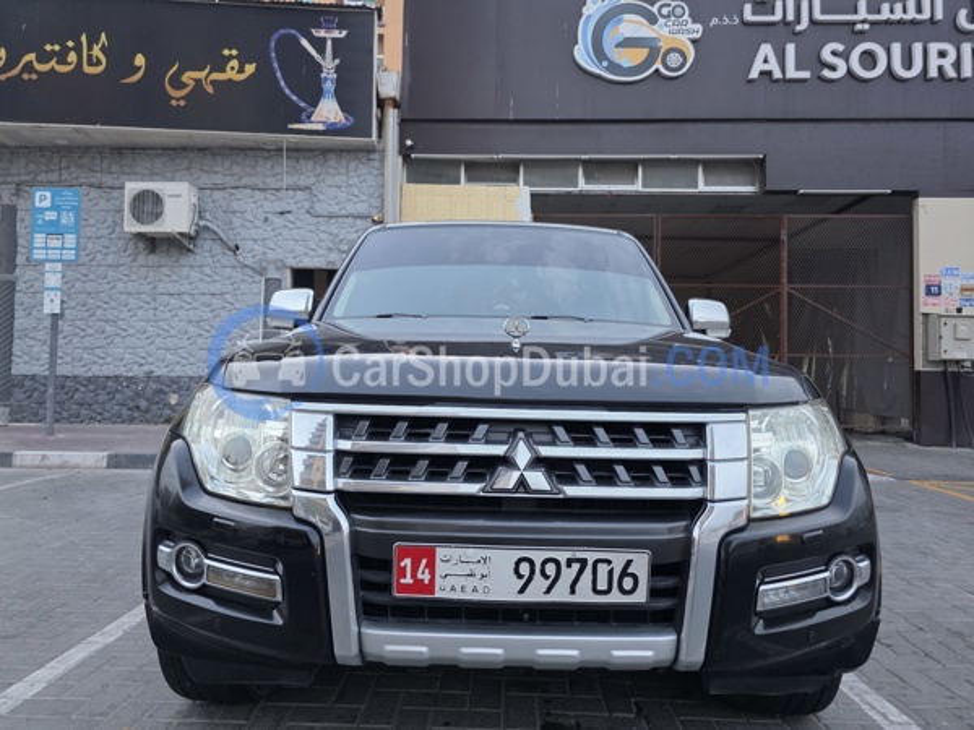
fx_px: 647
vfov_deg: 58.9
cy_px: 365
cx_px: 487
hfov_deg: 73.9
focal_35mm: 23
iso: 500
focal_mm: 6.3
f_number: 1.7
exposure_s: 1/100
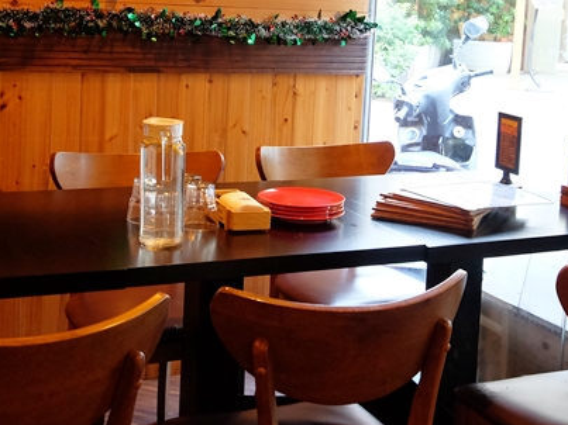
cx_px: 328
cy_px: 51
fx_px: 951
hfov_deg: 33.2
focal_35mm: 58
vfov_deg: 24.6
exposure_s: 1/27
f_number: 4
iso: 2000
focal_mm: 18
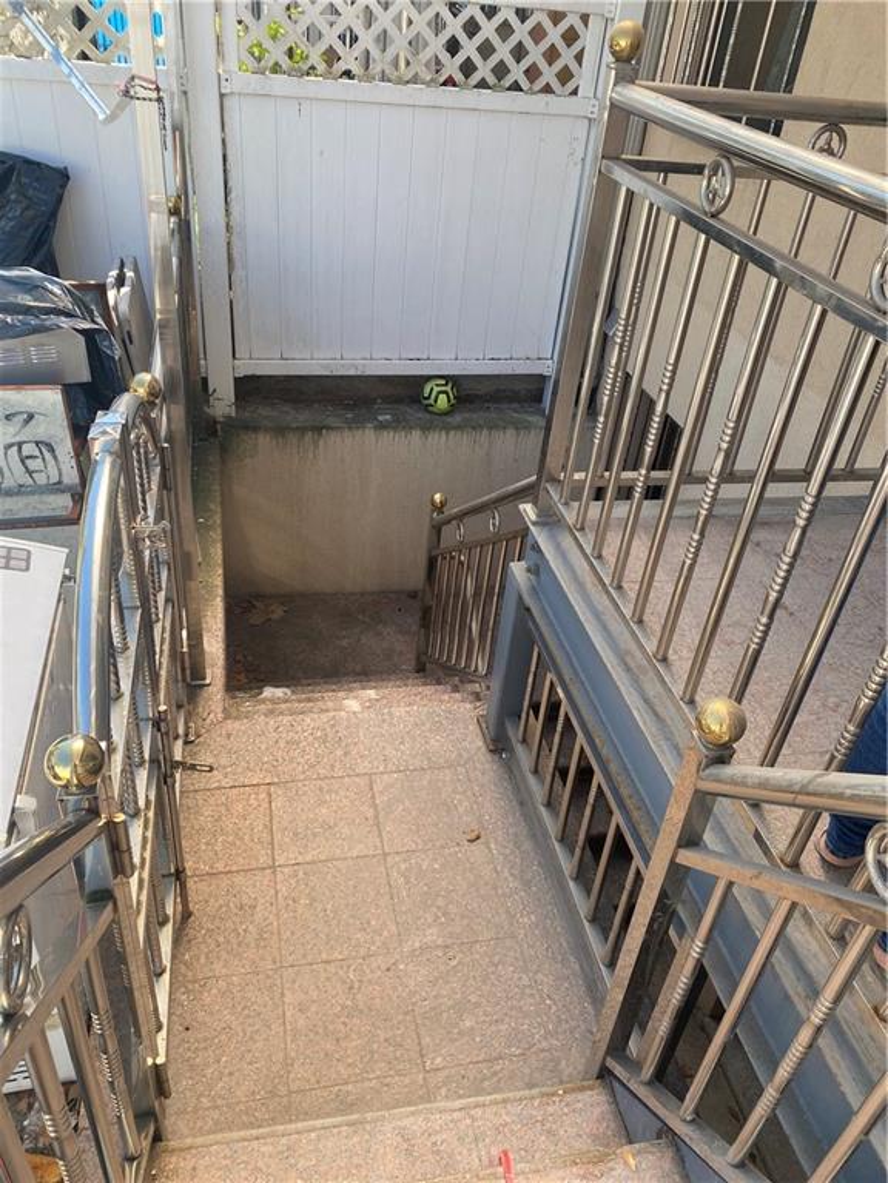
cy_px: 592
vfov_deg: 67.3
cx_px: 444
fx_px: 889
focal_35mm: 26
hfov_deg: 53.1
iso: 32
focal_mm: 4.25
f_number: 1.8
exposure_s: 1/489
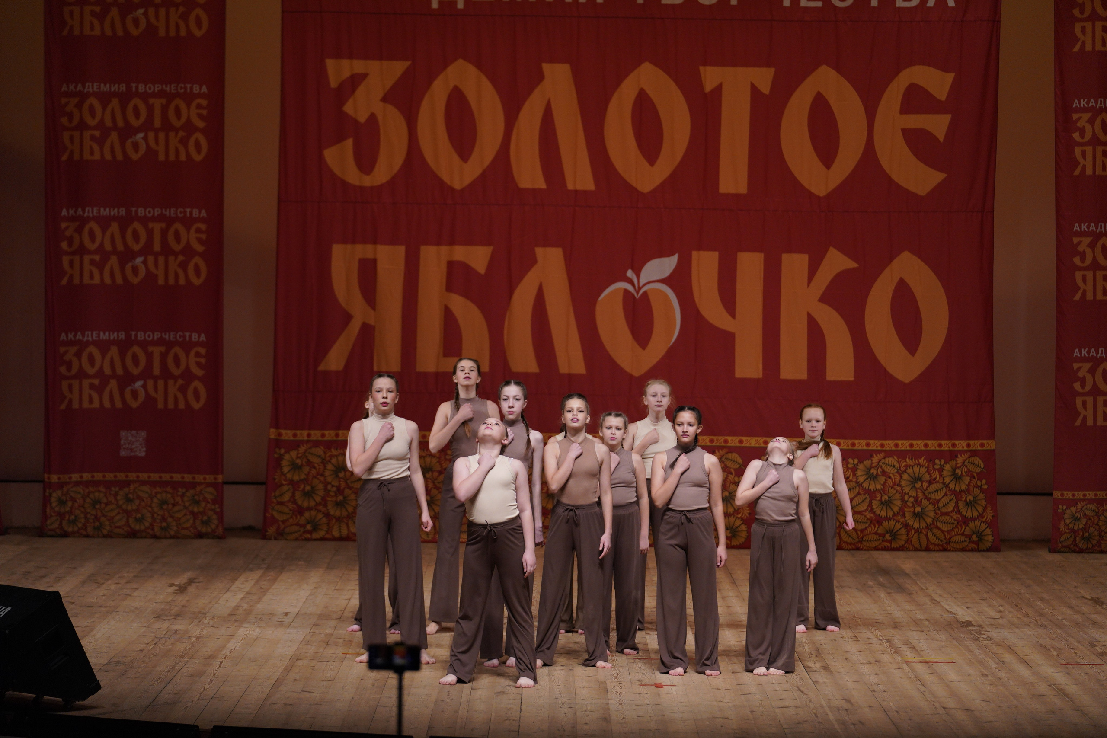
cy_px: 369
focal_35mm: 118
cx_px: 554
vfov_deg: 11.6
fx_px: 3628
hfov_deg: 17.3
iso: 1600
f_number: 2.8
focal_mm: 118
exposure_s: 1/400
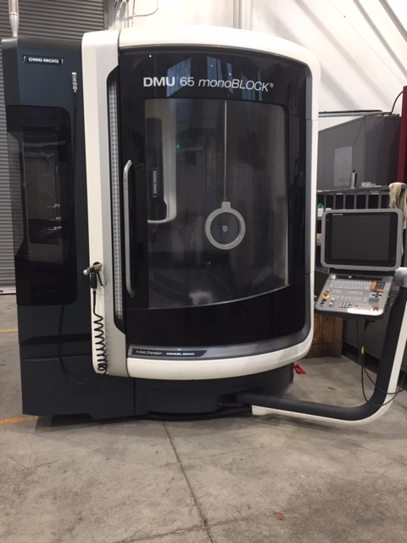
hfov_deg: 48.2
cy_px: 272
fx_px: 455
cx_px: 204
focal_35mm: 29
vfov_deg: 61.7
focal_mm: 4.15
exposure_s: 1/30
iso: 125
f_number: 2.2
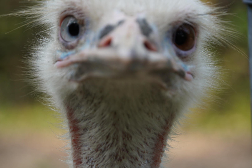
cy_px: 84
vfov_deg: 10.5
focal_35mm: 130
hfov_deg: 15.7
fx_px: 914
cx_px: 126
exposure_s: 1/160
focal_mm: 87
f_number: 5.6
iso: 200
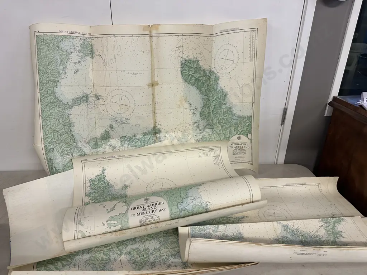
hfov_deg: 71.6
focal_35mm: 24
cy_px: 138
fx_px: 254
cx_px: 184
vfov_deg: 56.8
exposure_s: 1/100
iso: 125
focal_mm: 6.86
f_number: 1.78
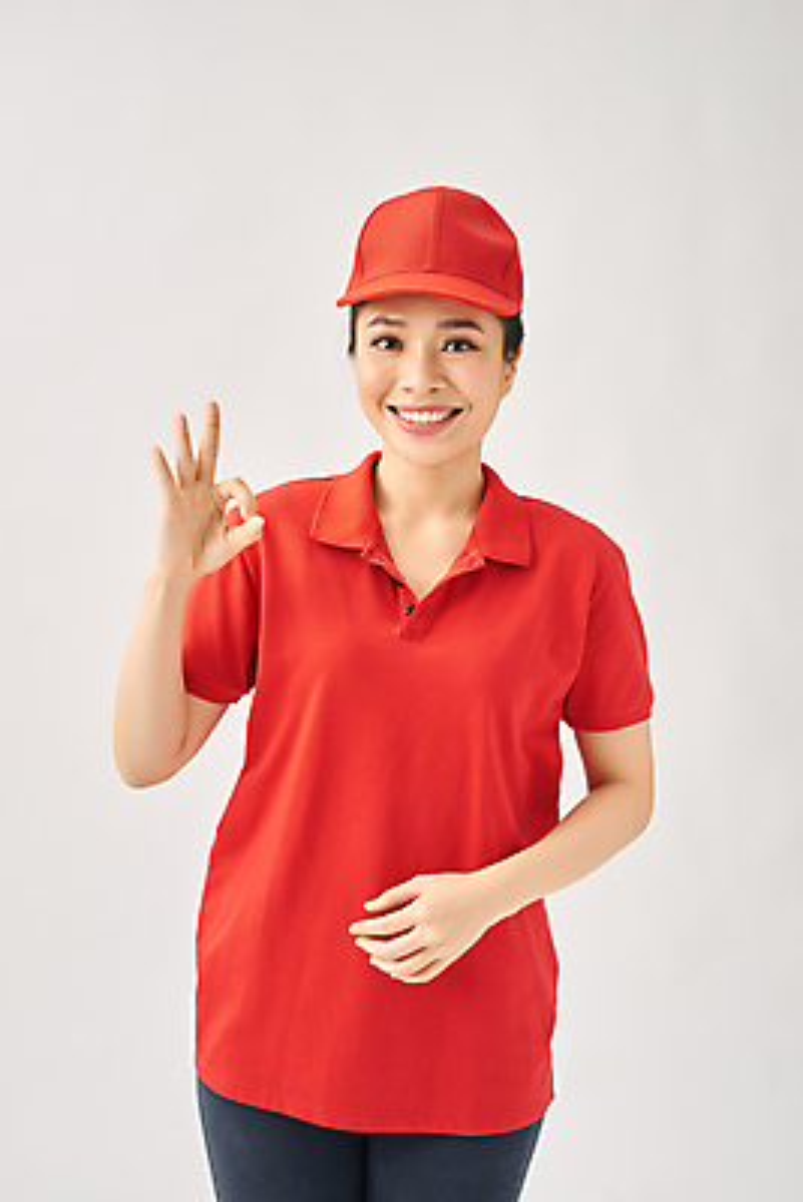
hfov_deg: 27.0
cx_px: 402
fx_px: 1671
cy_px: 601
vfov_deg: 39.6
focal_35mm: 50
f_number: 4
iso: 100
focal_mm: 50
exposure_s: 1/160
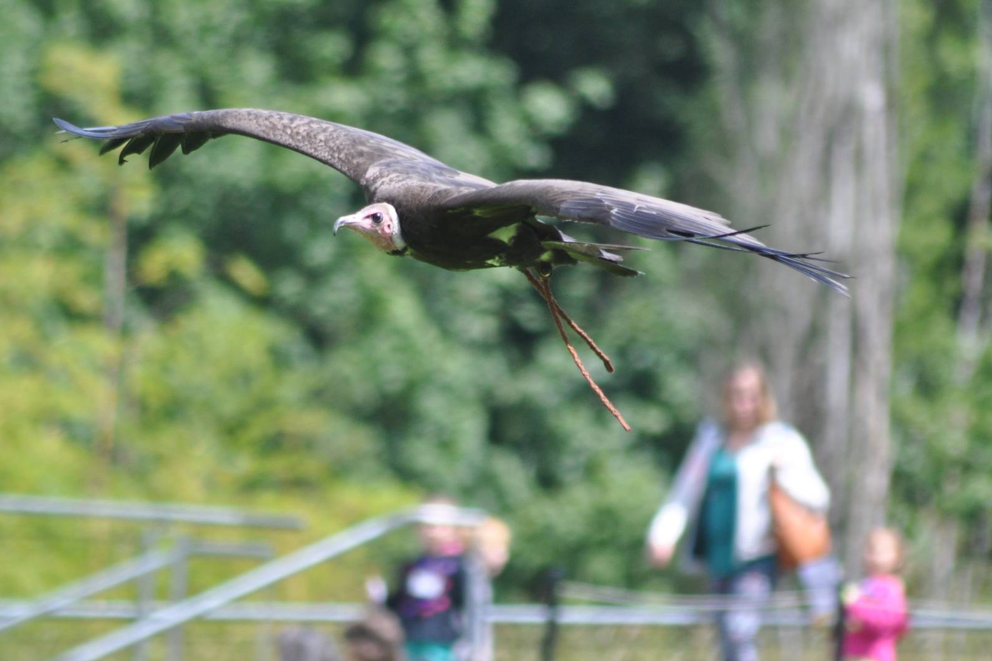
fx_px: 12455
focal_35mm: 452
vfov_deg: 3.0
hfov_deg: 4.6
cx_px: 494
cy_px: 330
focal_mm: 300
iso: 500
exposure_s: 1/1000
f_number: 5.6
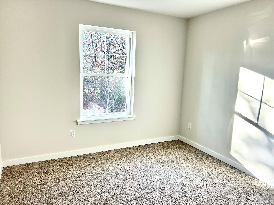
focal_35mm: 26
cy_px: 102
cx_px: 137
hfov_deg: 67.3
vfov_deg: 53.1
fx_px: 206
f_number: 1.5
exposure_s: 1/164
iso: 50
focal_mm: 5.7
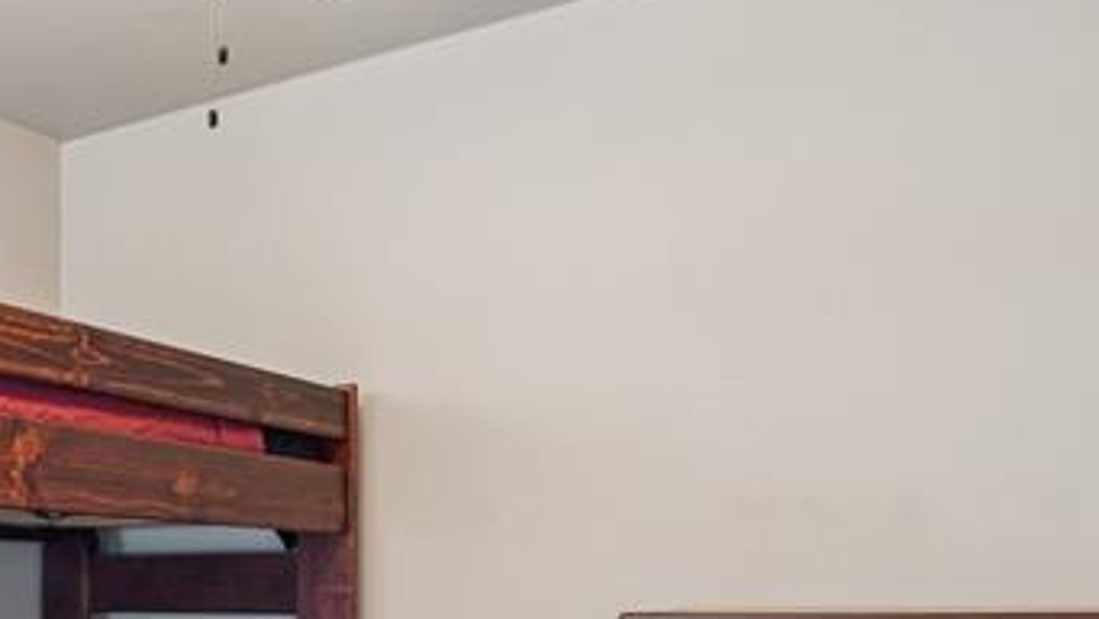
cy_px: 590
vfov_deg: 26.0
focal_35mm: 44
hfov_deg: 42.8
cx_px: 124
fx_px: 1283
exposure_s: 1/4
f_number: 8
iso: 400
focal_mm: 14
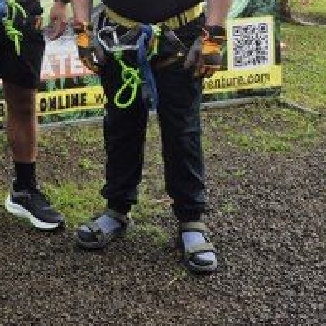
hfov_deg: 24.5
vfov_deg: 24.1
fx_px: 703
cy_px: -46
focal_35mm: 66
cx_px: -23
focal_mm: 5.4
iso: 25
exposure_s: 1/402
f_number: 1.8
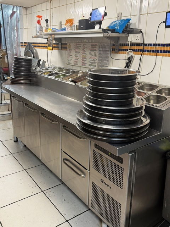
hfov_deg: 56.8
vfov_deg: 71.6
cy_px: 114
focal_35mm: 24
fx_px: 157
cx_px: 85
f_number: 1.78
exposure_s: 1/50
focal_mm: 6.76
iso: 125
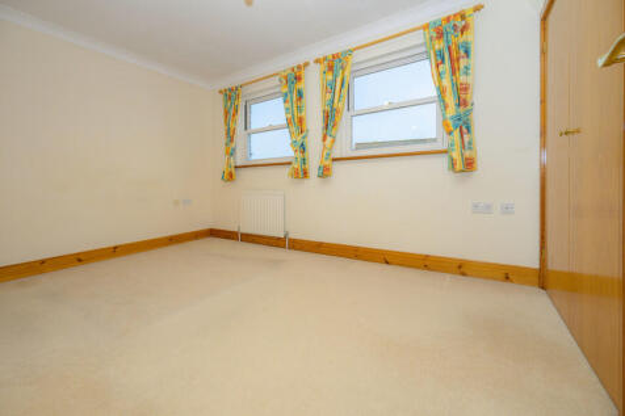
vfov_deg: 81.2
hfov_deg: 104.3
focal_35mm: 14
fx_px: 243
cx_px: 312
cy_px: 208
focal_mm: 14
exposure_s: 1/125
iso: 500
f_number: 6.3
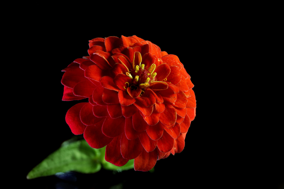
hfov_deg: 19.5
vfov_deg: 13.0
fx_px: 828
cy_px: 94
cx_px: 142
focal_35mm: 105
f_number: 10
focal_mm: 105
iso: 100
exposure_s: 1/15
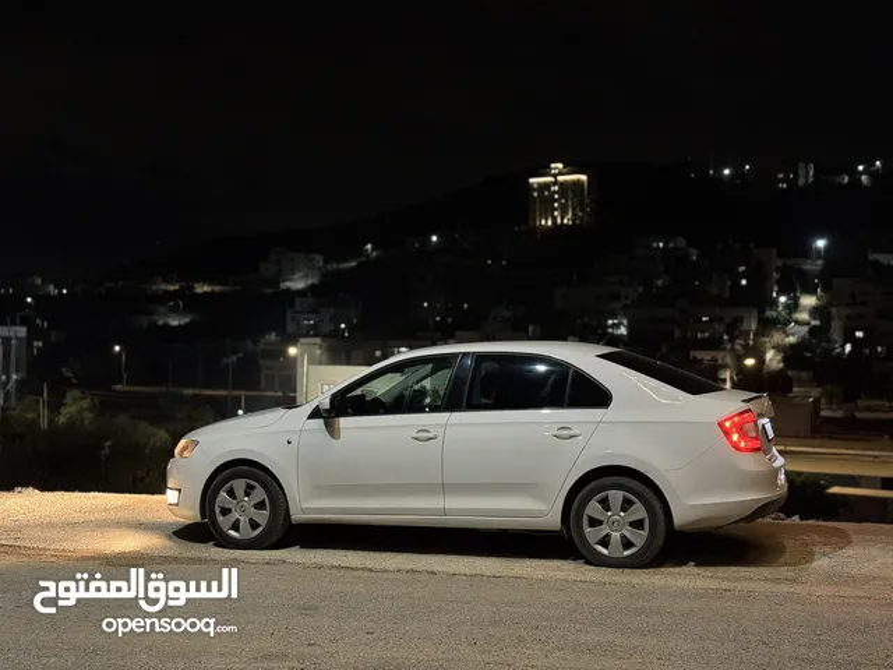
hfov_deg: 39.7
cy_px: 335
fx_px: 1238
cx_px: 446
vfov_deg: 30.3
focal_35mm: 48
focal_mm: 6.76
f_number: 1.78
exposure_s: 1/33
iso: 500
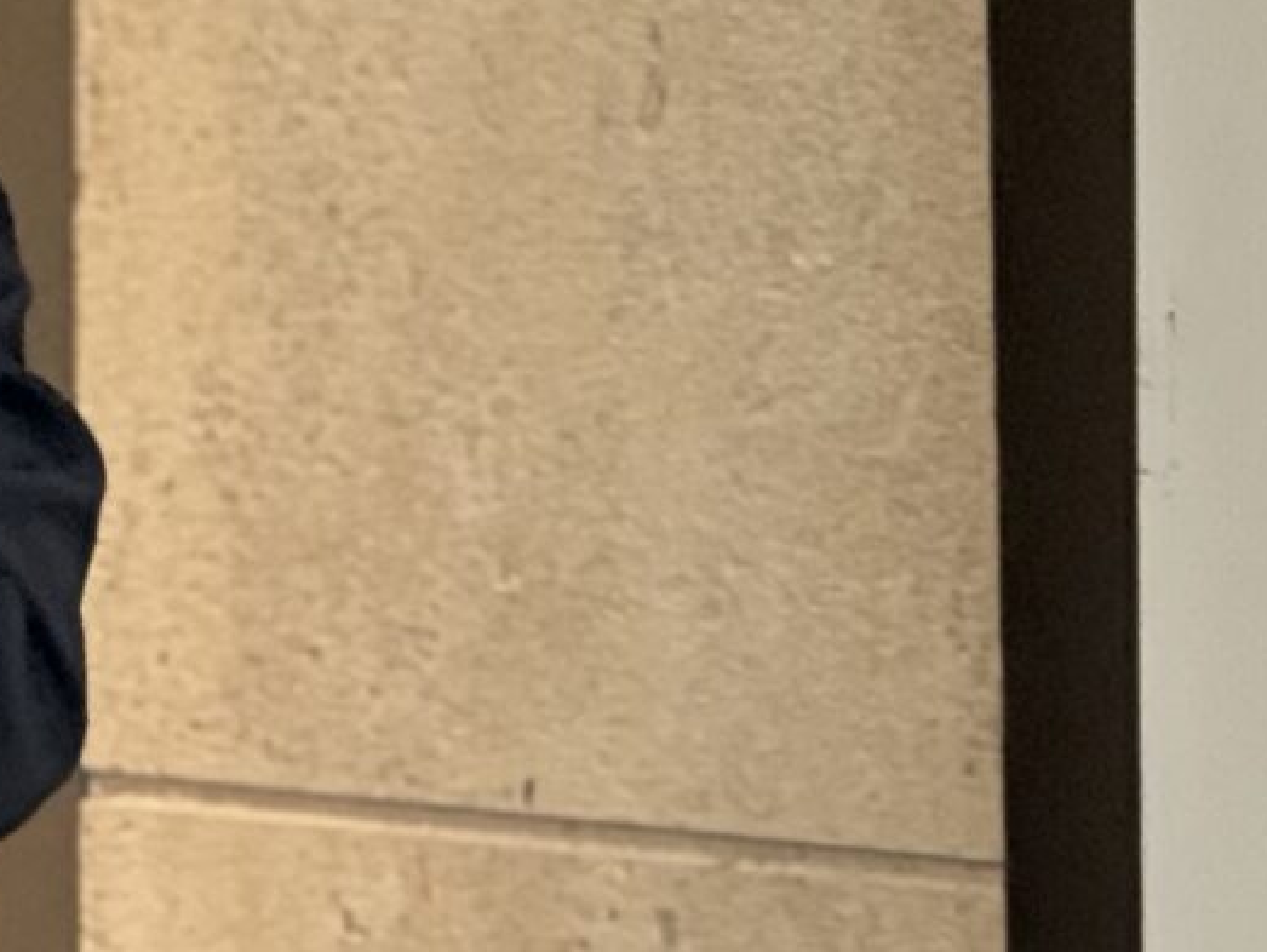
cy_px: -792
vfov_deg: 2.5
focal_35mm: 587
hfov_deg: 3.3
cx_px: -1470
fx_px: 21500
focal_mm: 15.66
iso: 800
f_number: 2.8
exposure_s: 1/33
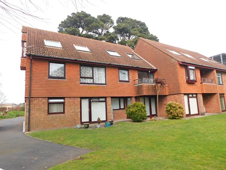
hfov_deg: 73.9
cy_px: 85
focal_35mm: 23
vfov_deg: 58.9
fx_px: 150
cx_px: 113
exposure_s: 1/400
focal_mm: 4
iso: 125
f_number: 3
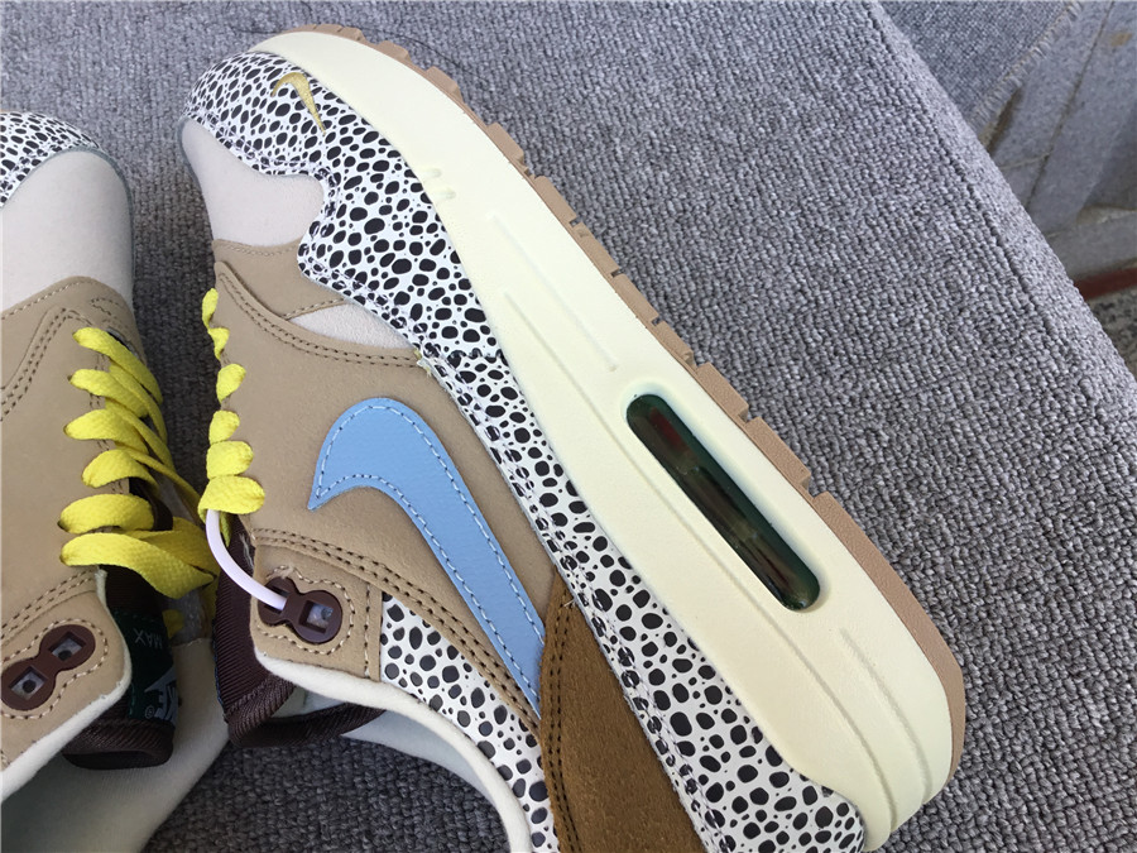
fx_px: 1018
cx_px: 568
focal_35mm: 31
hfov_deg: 58.4
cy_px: 426
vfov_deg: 45.4
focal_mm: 3.3
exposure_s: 1/127
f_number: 2.4
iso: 25
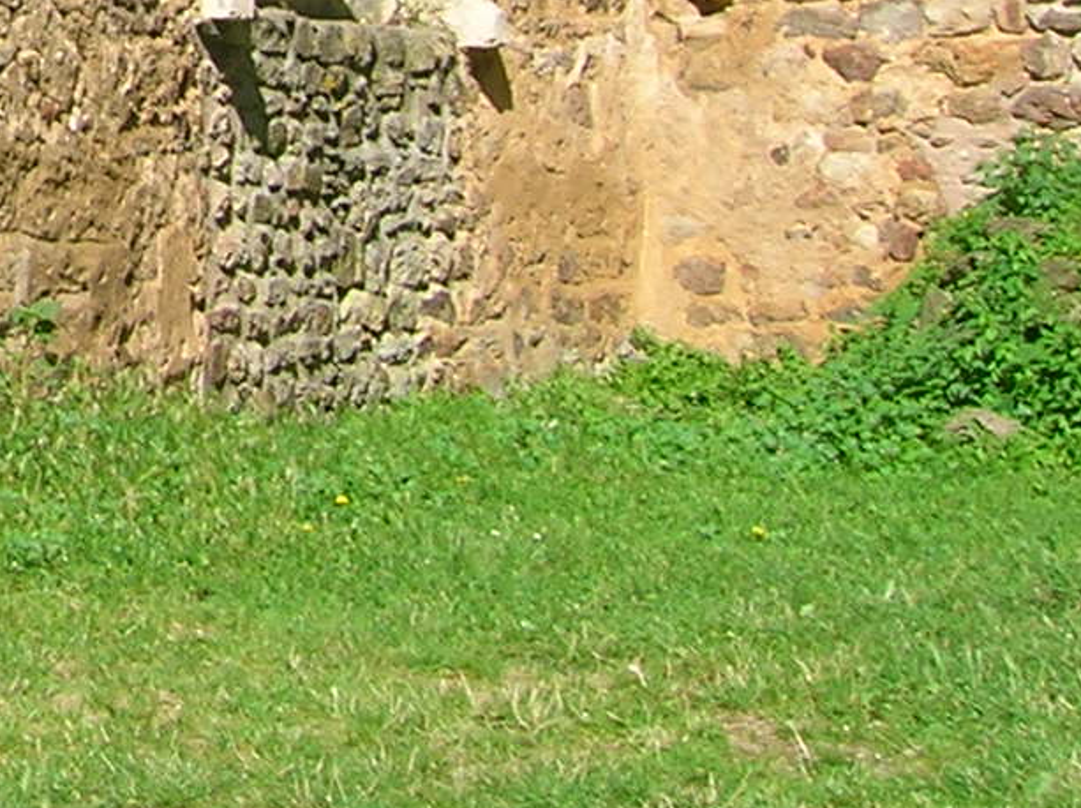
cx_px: -818
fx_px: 3961
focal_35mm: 127
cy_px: -370
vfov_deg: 11.2
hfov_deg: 13.9
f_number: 4.9
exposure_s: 1/237
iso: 50
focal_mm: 5.7
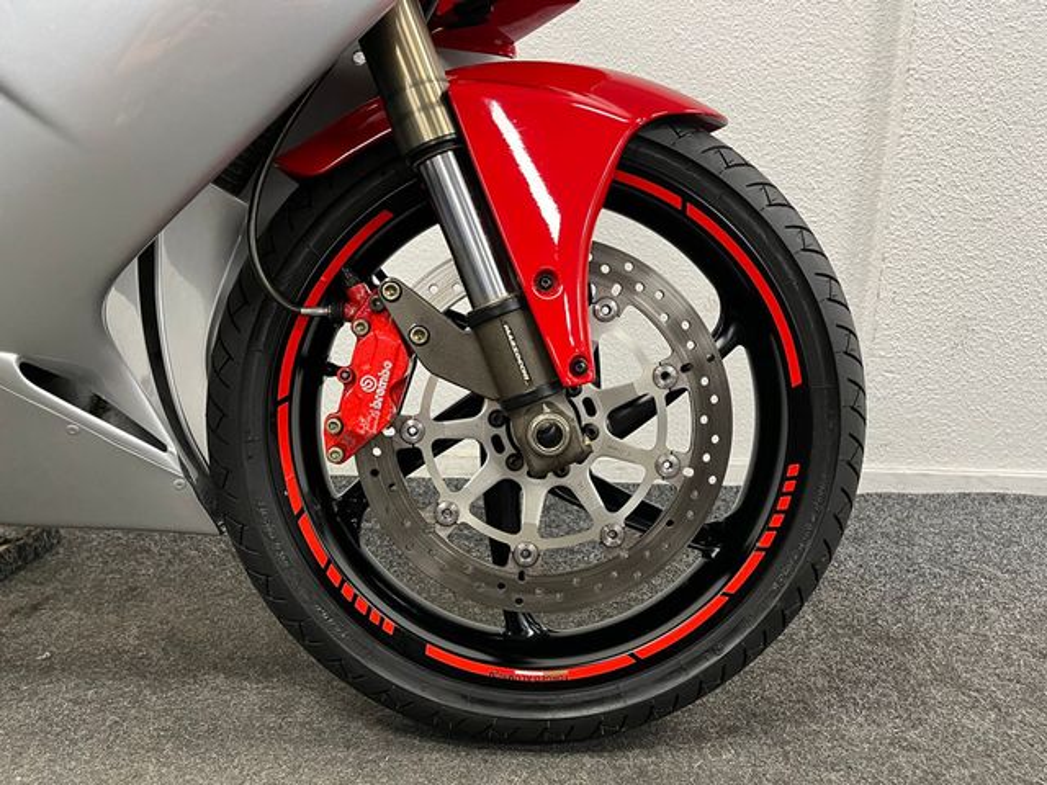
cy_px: 392
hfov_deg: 67.3
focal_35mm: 26
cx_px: 524
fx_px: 786
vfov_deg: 53.1
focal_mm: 5.1
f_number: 1.6
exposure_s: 1/50
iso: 250
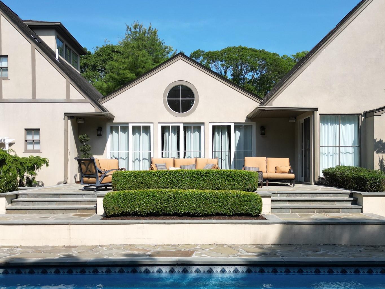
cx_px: 190
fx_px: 400
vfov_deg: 39.6
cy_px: 166
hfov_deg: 51.3
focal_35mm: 36
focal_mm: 6.72
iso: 100
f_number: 1.7
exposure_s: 1/2500
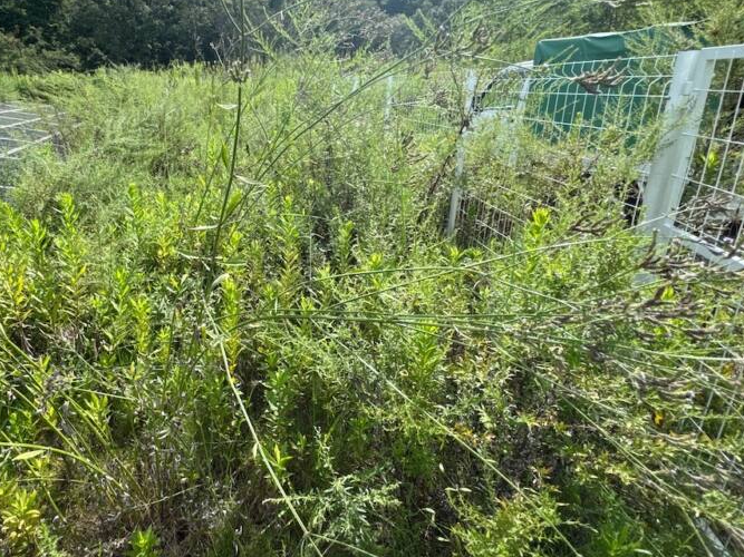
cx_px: 245
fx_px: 451
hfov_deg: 76.4
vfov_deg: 63.0
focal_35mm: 21
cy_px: 227
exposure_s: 1/1094
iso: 50
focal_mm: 2.22
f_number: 2.2
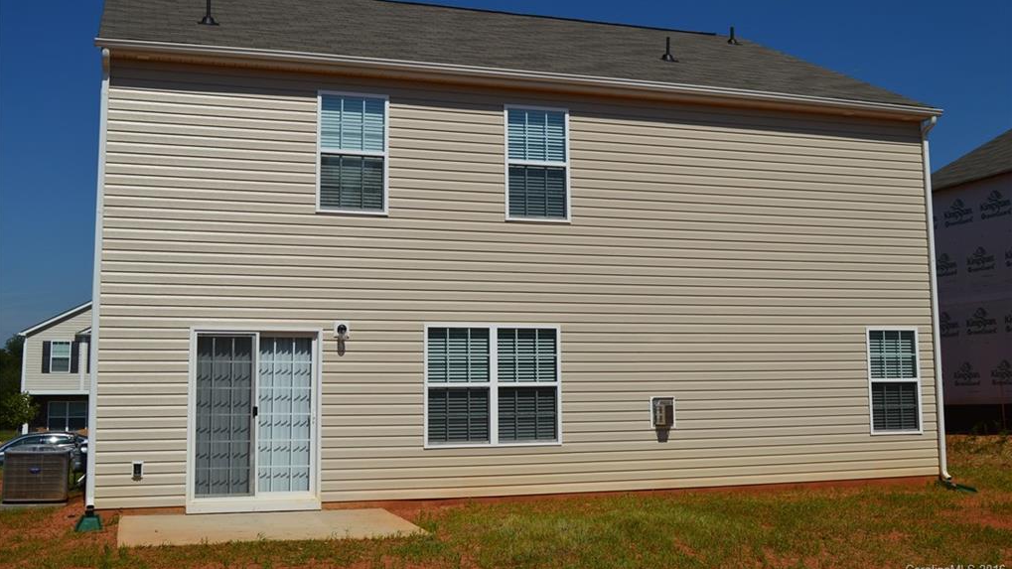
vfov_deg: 29.0
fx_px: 1100
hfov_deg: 49.4
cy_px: 241
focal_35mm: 41
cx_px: 505
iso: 125
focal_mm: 26
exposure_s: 1/500
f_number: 11
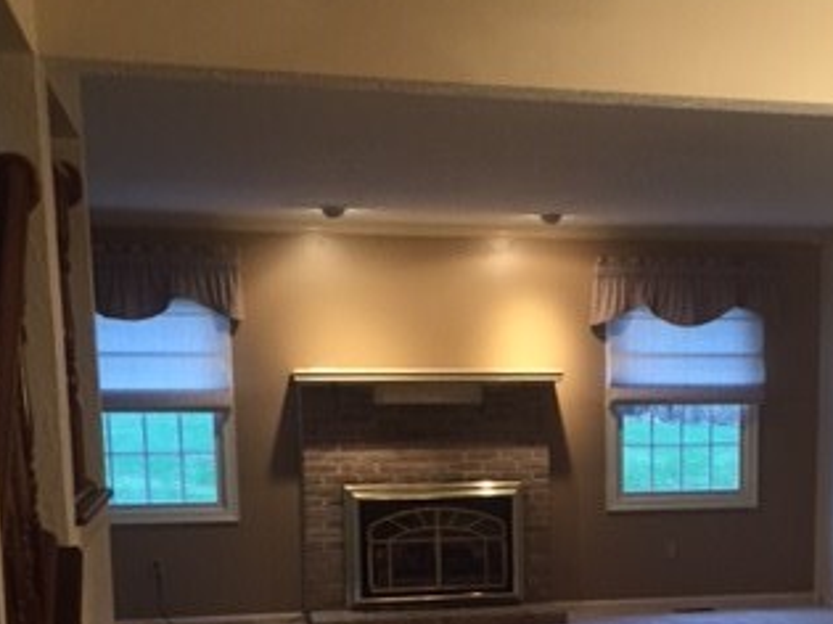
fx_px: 1419
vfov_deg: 23.9
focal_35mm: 59
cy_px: 600
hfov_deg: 32.4
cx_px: 576
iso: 125
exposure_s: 1/30
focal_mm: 4.15
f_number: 2.2
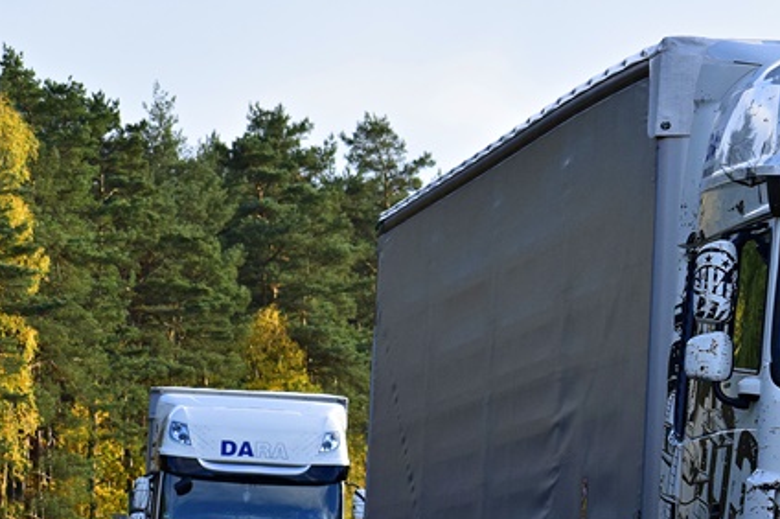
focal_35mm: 269
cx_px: 708
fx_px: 5822
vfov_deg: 5.1
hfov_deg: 7.6
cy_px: 380
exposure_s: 1/800
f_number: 7.1
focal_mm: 95
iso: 800
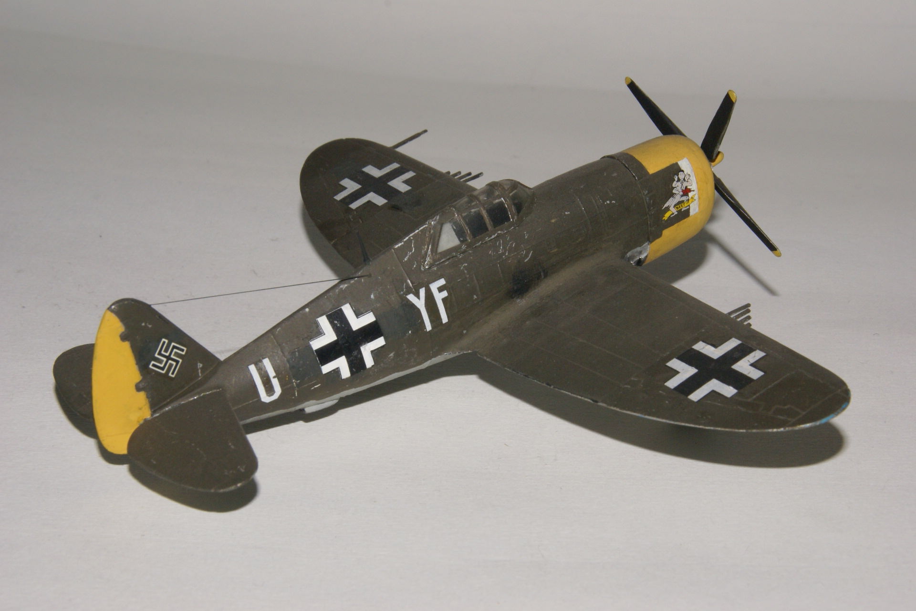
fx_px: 2290
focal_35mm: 90
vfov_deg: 15.2
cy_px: 306
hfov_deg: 22.6
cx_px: 458
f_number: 22
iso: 400
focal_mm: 60
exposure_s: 1/100
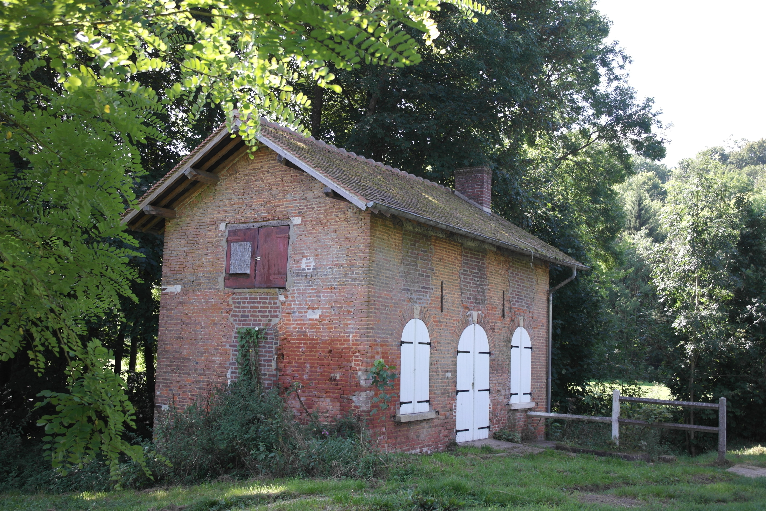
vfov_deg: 36.9
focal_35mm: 36
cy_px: 256
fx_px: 766
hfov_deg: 53.1
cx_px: 383
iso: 100
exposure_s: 1/80
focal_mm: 24
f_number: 3.5
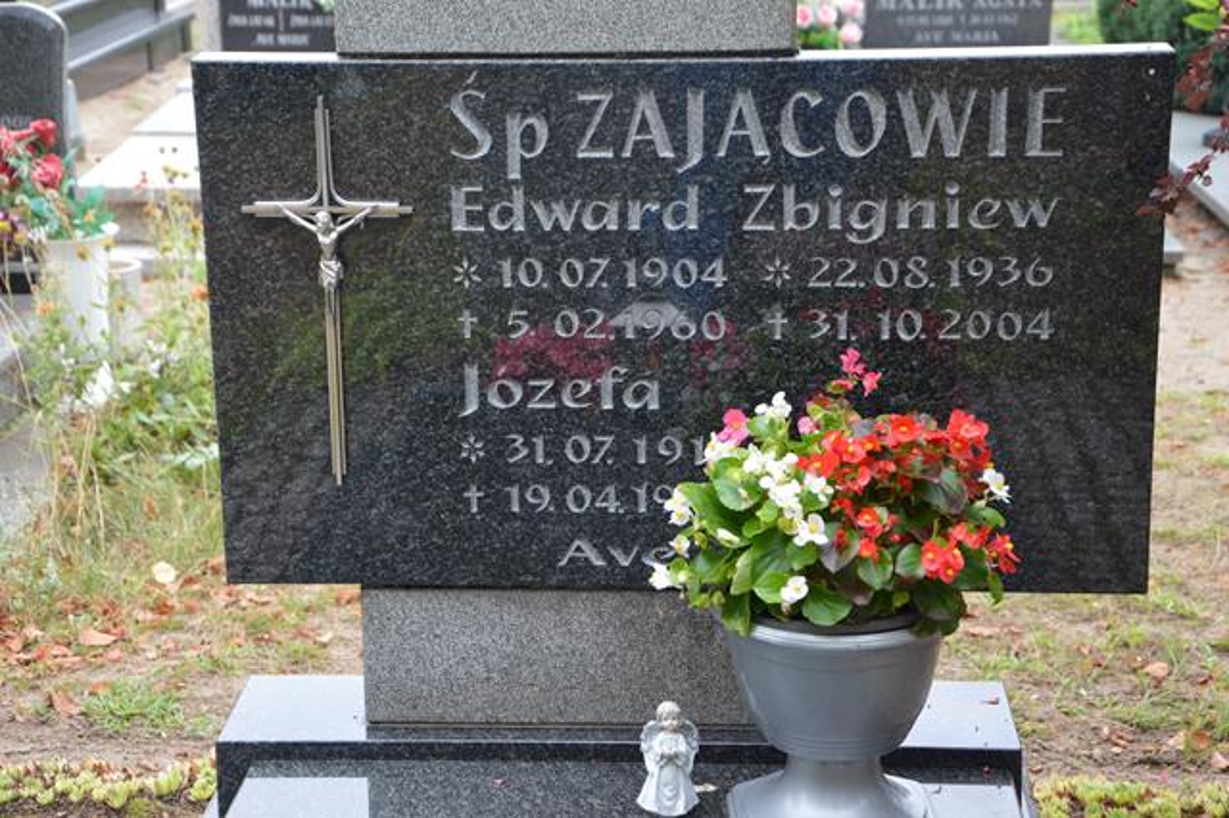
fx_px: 2457
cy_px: 409
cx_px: 614
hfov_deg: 28.1
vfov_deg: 18.9
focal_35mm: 72
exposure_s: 1/125
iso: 400
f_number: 5.6
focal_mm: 48
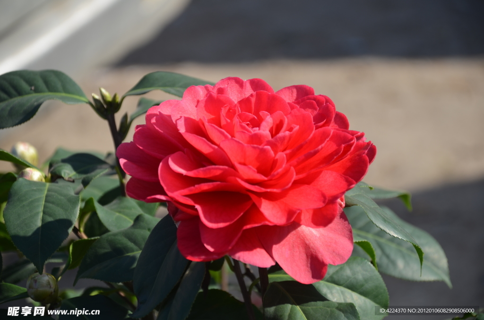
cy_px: 160
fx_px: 2113
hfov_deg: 13.1
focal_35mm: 158
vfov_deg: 8.7
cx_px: 242
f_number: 5.6
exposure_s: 1/320
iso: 100
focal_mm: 105
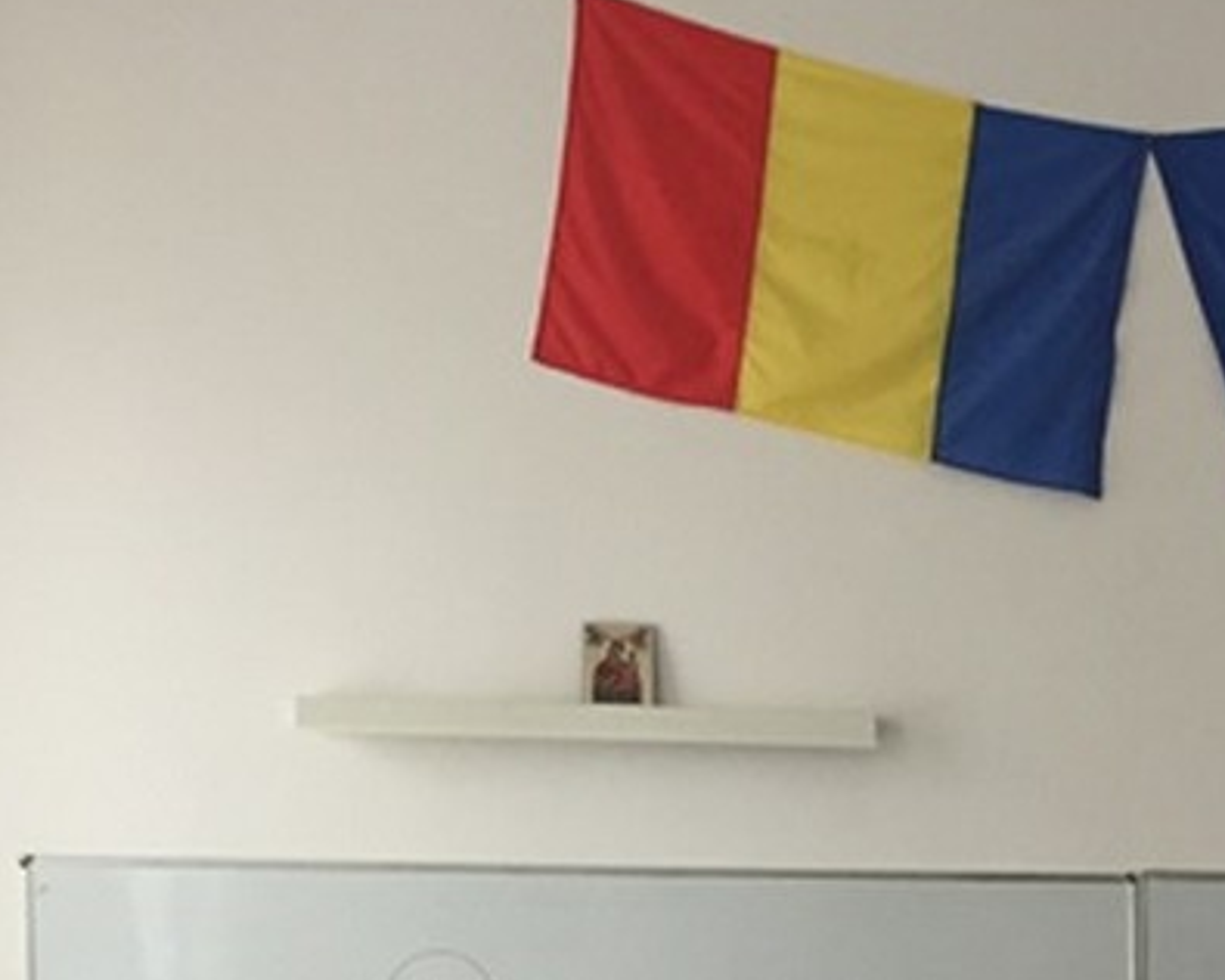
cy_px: 1256
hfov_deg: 21.0
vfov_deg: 16.9
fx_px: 3118
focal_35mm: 86
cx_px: 1382
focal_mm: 4.15
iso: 160
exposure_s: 1/33
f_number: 2.2
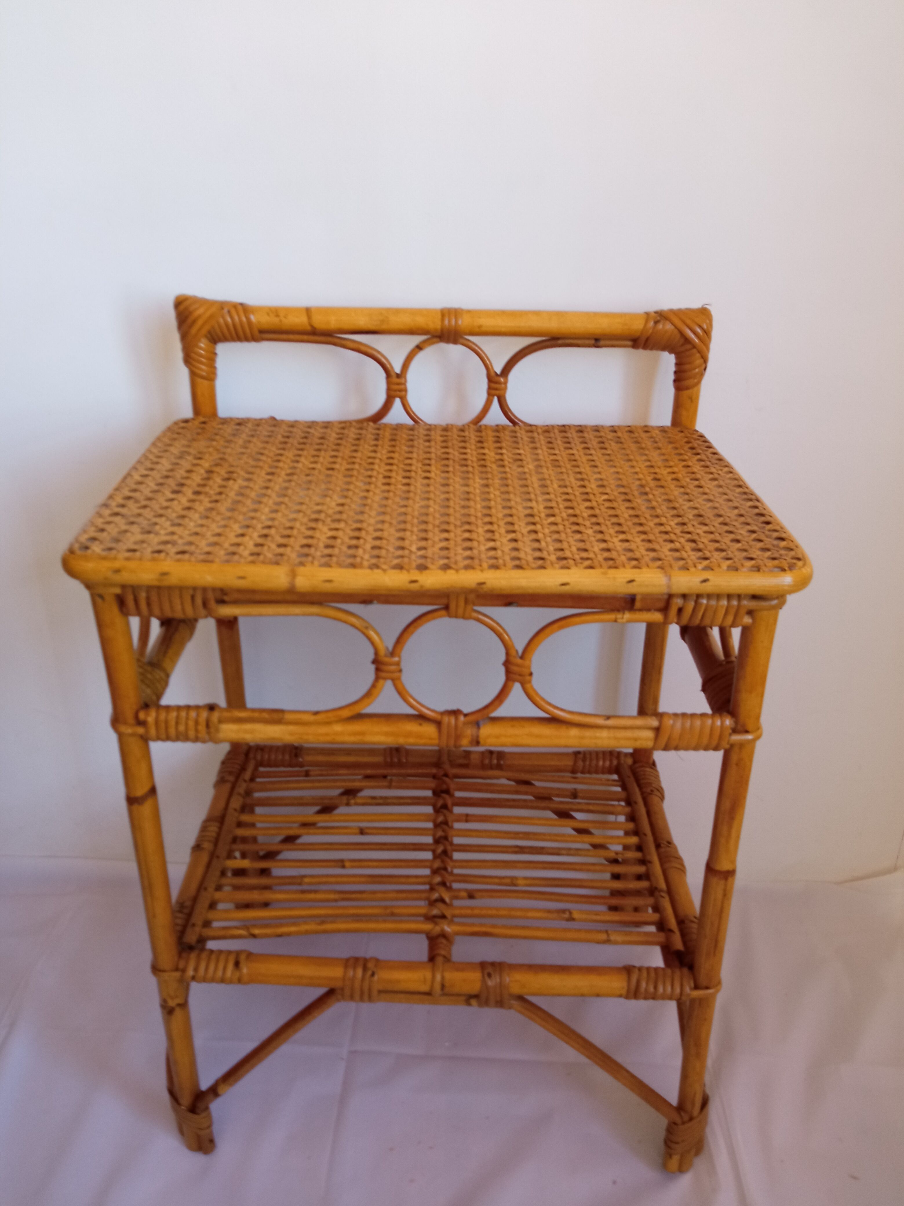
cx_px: 452
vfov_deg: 65.3
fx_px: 940
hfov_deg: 51.4
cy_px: 603
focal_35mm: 27
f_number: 2.2
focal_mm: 3.79
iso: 351
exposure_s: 1/33.3
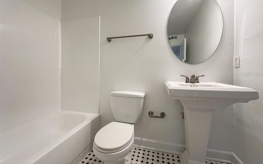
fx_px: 108
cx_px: 133
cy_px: 74
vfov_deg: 74.6
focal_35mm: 15
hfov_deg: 101.5
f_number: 2.2
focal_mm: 2.22
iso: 125
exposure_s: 1/120
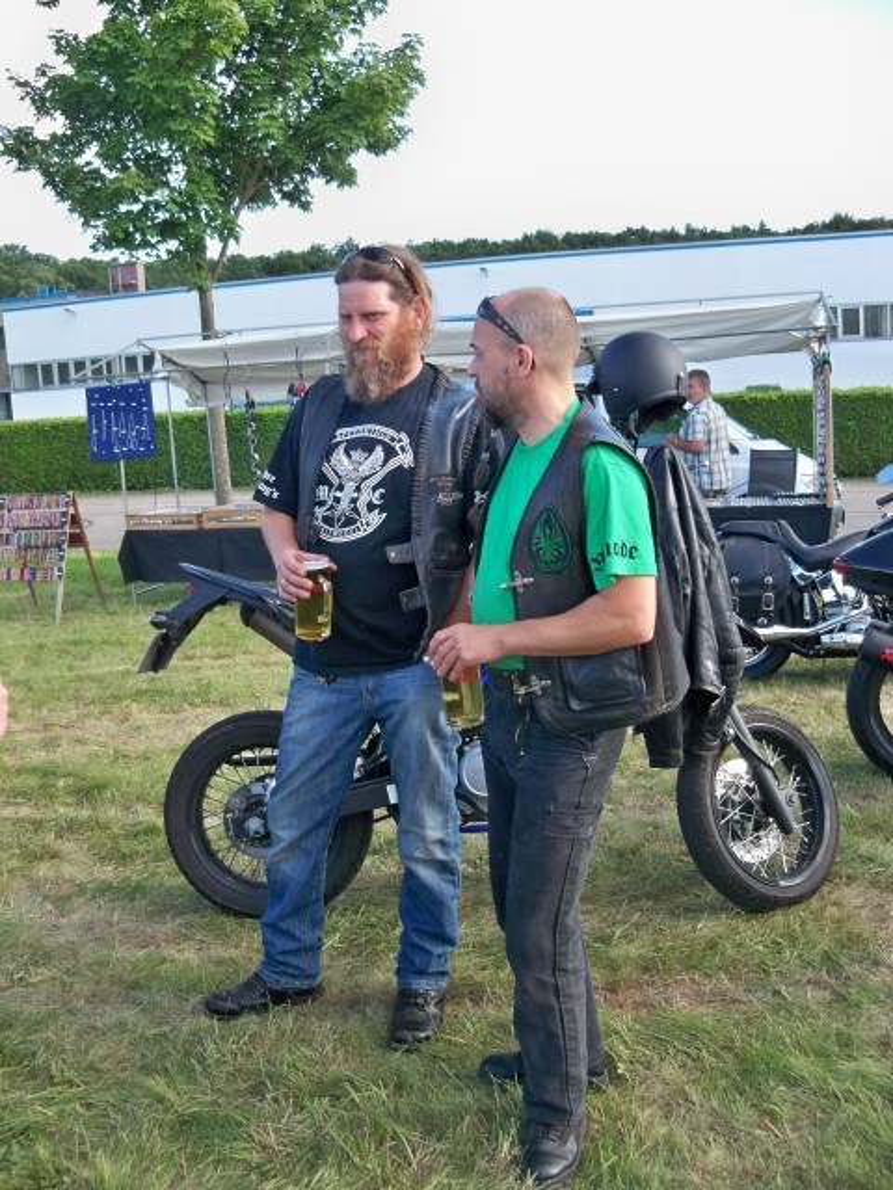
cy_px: 595
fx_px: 1204
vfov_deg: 52.6
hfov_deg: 40.7
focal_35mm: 35
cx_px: 446
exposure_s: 1/100
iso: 80
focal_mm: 6.2
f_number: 3.5
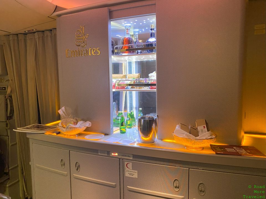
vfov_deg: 53.1
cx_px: 133
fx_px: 200
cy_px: 100
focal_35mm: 26
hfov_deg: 67.3
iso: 500
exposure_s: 1/50
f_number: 1.8
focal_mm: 4.25
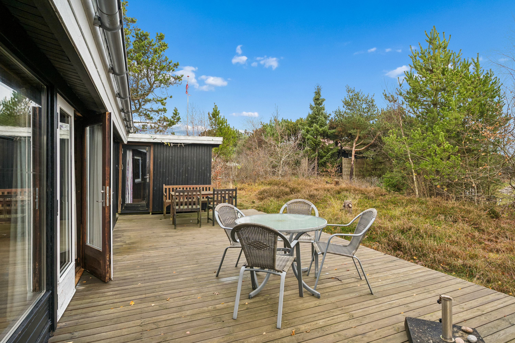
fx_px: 272
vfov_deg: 64.6
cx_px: 258
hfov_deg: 86.9
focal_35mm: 19
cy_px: 172
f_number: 8
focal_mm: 19
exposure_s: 1/100
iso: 640
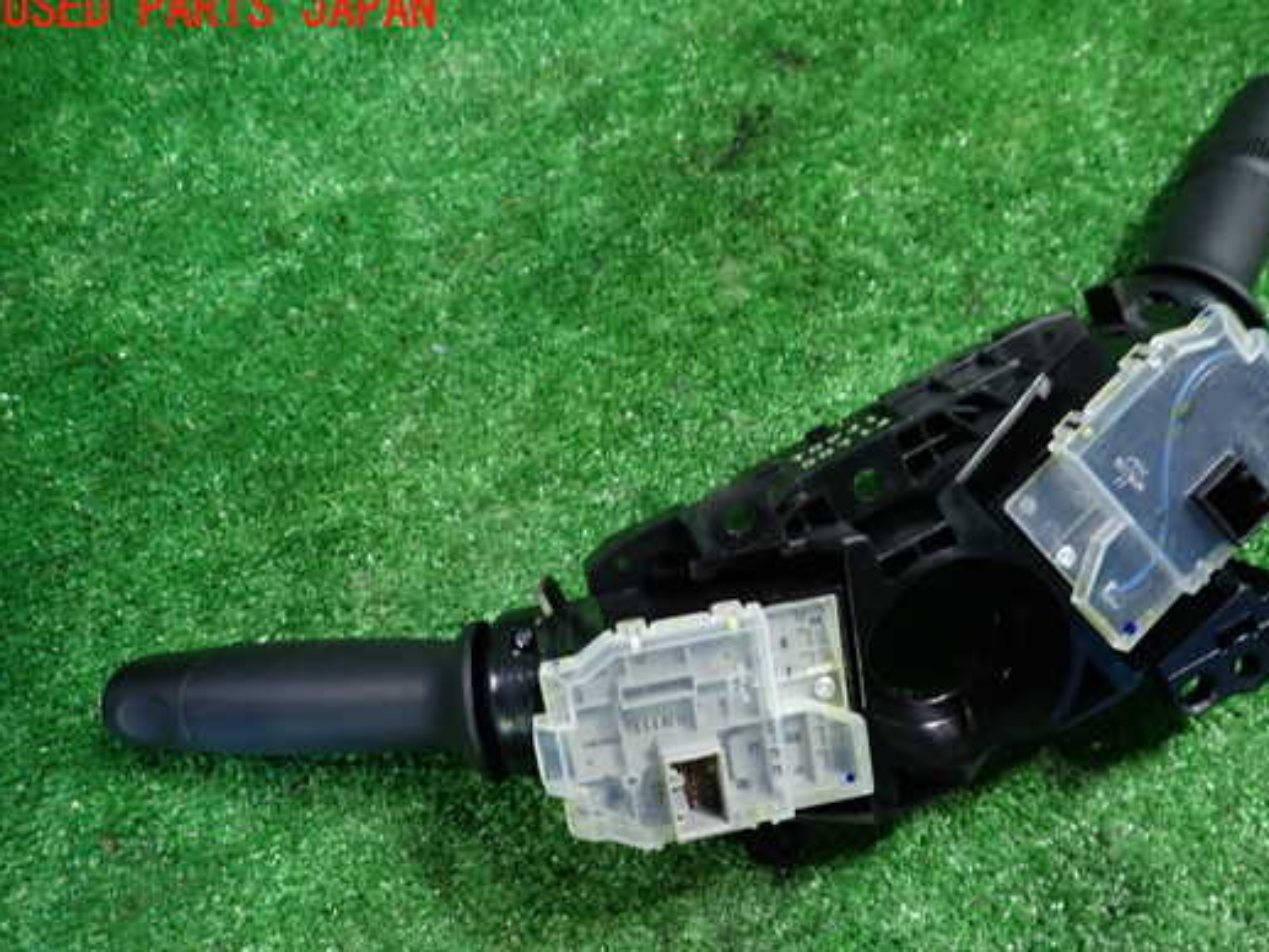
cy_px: 532
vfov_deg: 48.1
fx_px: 1063
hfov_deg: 61.4
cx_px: 727
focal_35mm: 29
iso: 320
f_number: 2
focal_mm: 4.5
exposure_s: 1/30
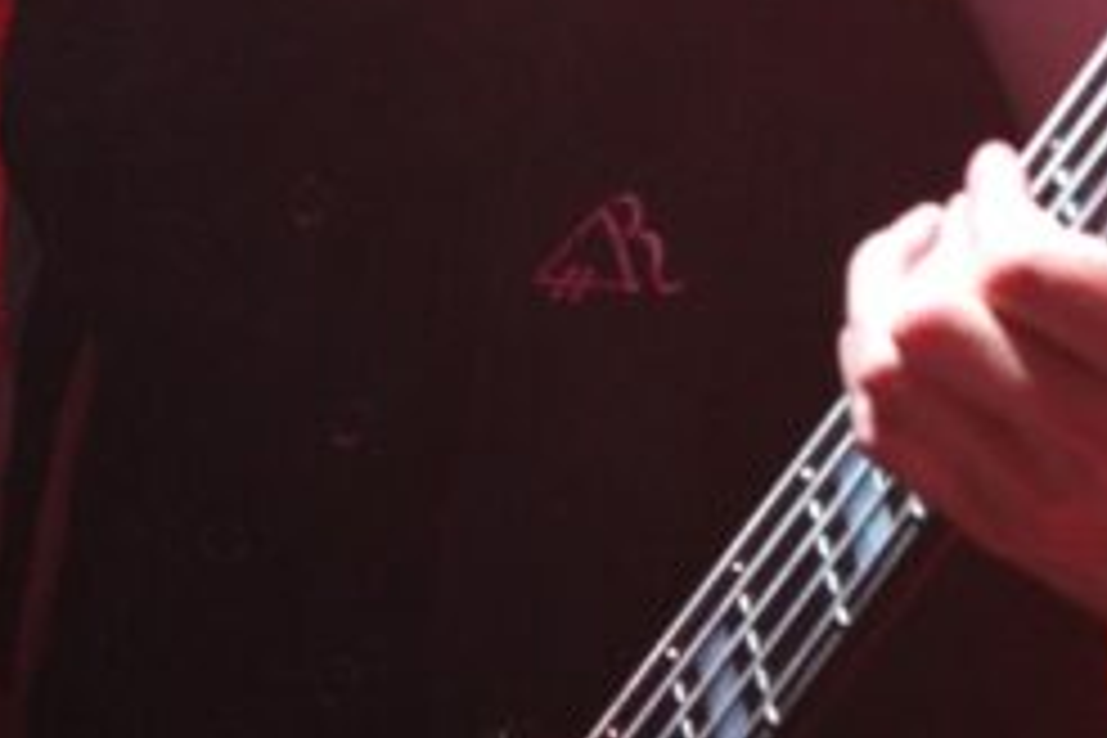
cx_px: 747
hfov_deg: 7.9
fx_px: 8056
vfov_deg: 5.2
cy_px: -410
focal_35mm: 262
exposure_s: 1/100
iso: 3200
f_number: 4.5
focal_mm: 56
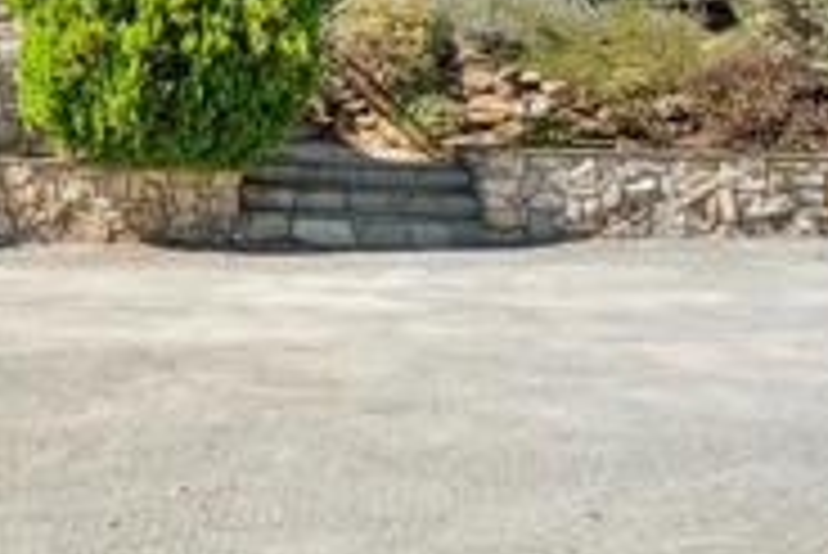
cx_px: -400
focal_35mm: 59
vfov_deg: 22.6
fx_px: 1358
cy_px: 79
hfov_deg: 25.7
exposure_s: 1/100
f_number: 8
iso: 400
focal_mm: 17
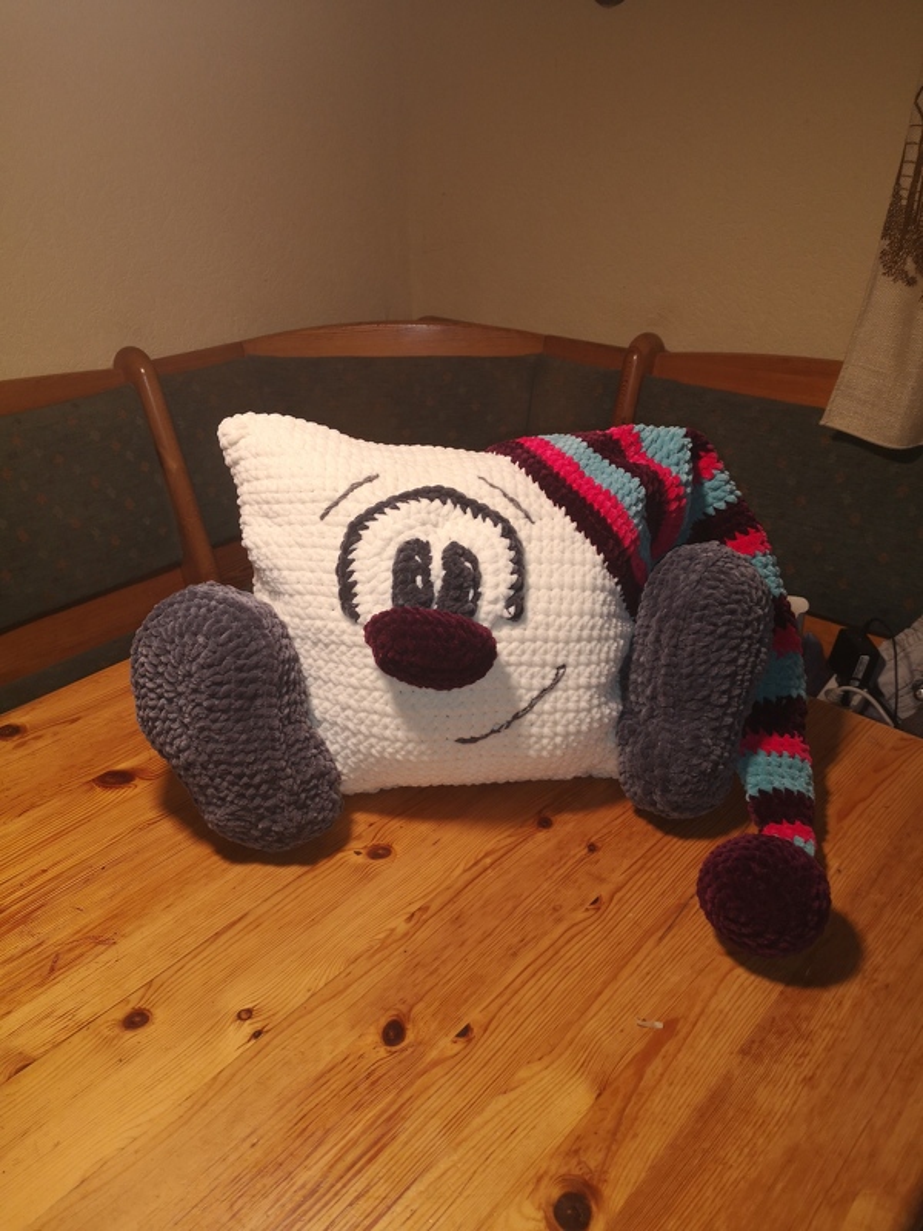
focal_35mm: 27
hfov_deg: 51.4
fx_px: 960
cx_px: 462
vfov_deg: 65.3
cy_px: 616
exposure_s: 1/50
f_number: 1.8
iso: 64
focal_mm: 3.95
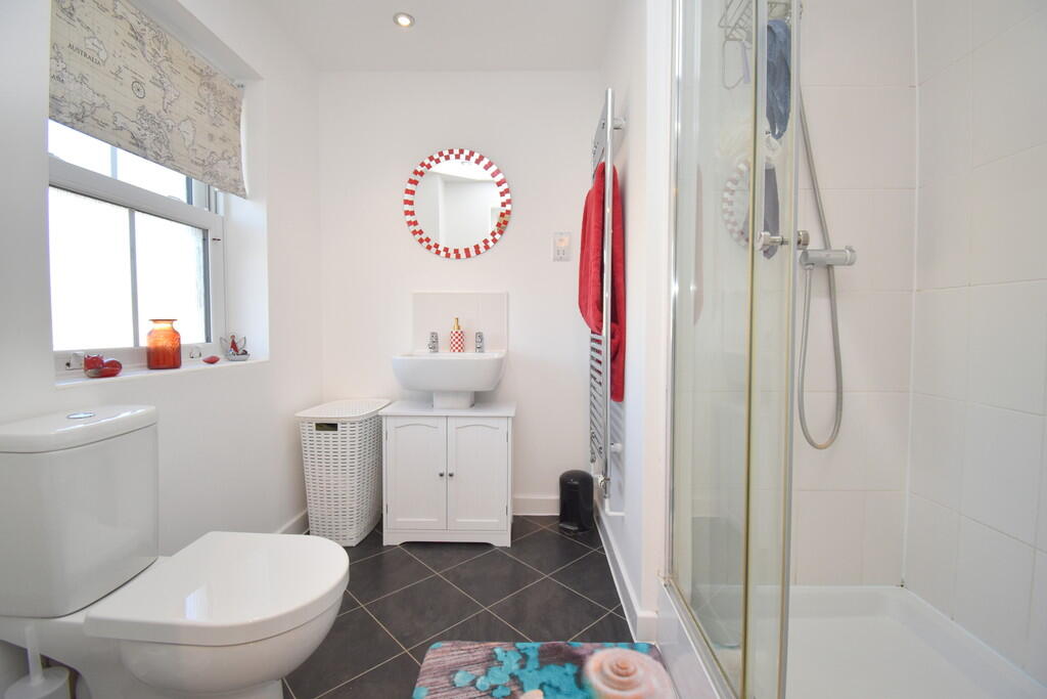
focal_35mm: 15
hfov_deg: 100.4
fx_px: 436
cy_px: 350
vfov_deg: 77.3
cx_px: 524
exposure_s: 1/200
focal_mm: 10
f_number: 5
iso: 400
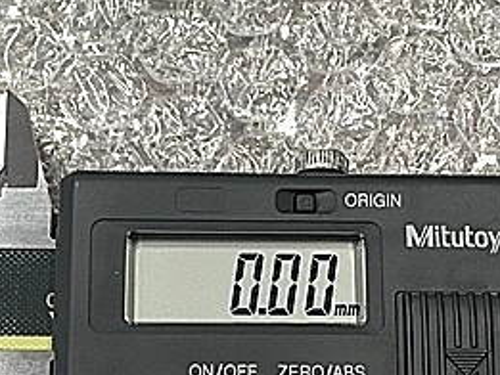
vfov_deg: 20.0
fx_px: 1026
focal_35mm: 71
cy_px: 392
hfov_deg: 27.4
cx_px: 262
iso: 100
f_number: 2.2
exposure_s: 1/30
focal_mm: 4.15
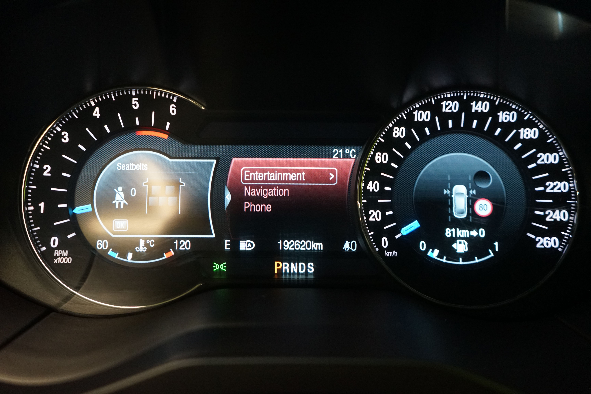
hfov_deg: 63.7
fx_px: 476
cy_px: 197
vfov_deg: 45.0
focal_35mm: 29
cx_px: 296
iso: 3200
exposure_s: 1/60
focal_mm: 29
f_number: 3.5
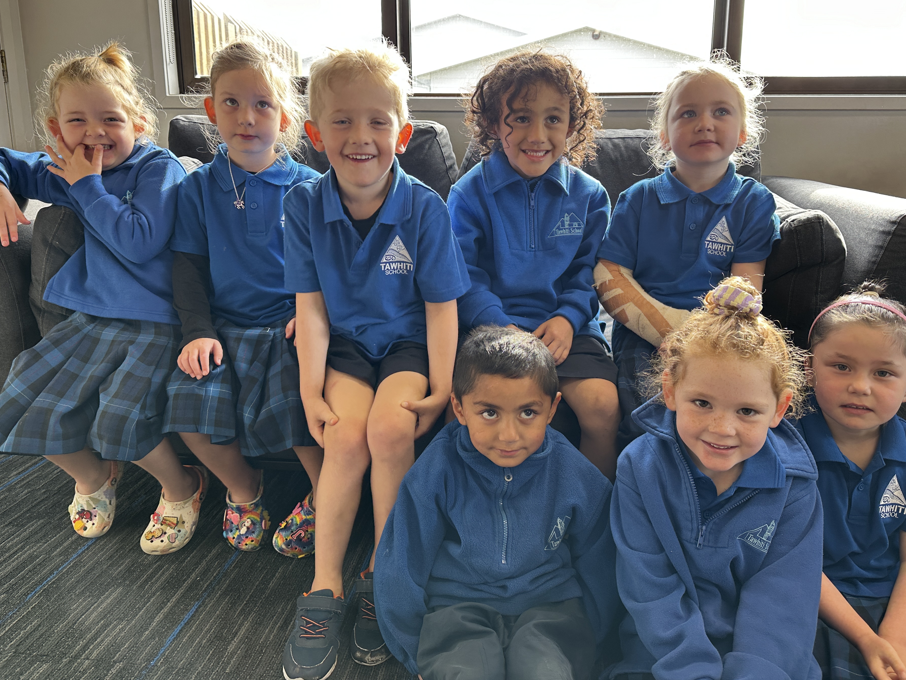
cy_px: 301
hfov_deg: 65.3
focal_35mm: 27
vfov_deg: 51.2
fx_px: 707
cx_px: 482
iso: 80
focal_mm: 6.86
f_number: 1.78
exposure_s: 1/100
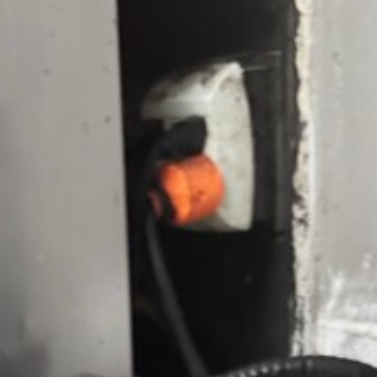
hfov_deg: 19.0
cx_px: 51
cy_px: 722
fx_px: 1109
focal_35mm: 90
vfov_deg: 15.8
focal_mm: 6.86
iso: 400
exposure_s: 1/60
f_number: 1.78
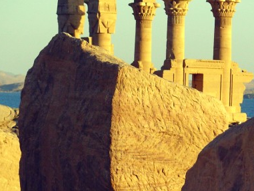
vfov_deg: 5.8
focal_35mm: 256
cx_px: 146
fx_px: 1879
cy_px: 92
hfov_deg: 7.7
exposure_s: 1/342
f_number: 4.3
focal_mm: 20.2
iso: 50
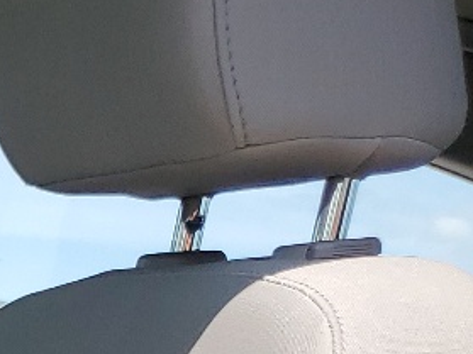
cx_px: -746
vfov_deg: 9.3
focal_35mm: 149
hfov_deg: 10.8
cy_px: 722
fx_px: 2035
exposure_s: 1/1429
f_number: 1.5
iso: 50
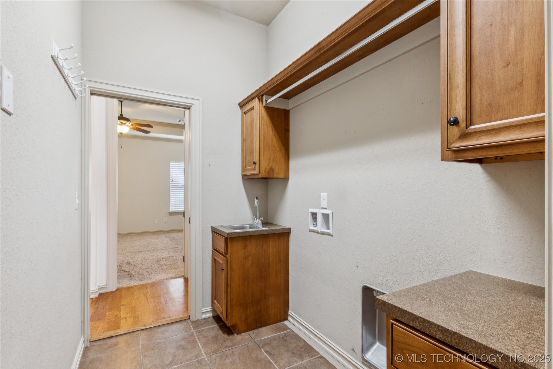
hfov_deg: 96.7
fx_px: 246
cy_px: 184
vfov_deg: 73.7
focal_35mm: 16
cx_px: 276
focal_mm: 16
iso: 640
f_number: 18
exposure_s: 1/5
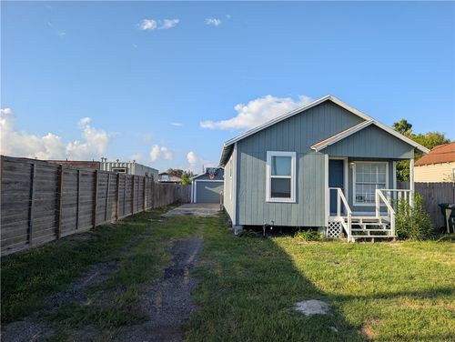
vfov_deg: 56.9
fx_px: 316
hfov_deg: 71.5
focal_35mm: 24
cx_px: 228
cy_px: 171
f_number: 1.68
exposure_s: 1/752
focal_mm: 6.9
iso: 19
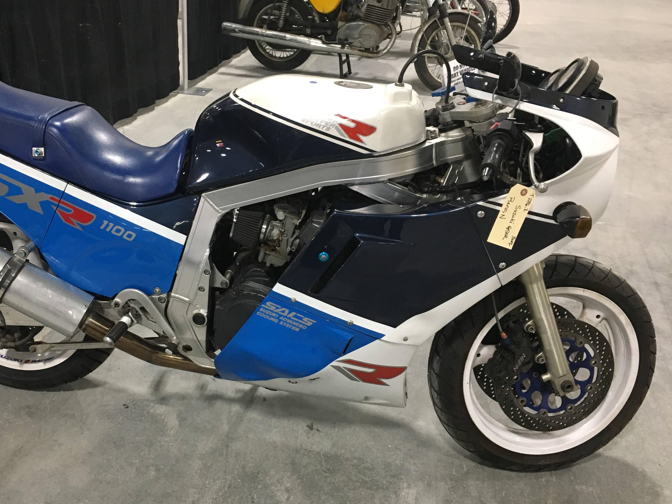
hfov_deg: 50.9
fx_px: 699
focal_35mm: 36
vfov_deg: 39.6
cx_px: 256
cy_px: 268
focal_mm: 4.15
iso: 160
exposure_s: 1/30
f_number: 2.2
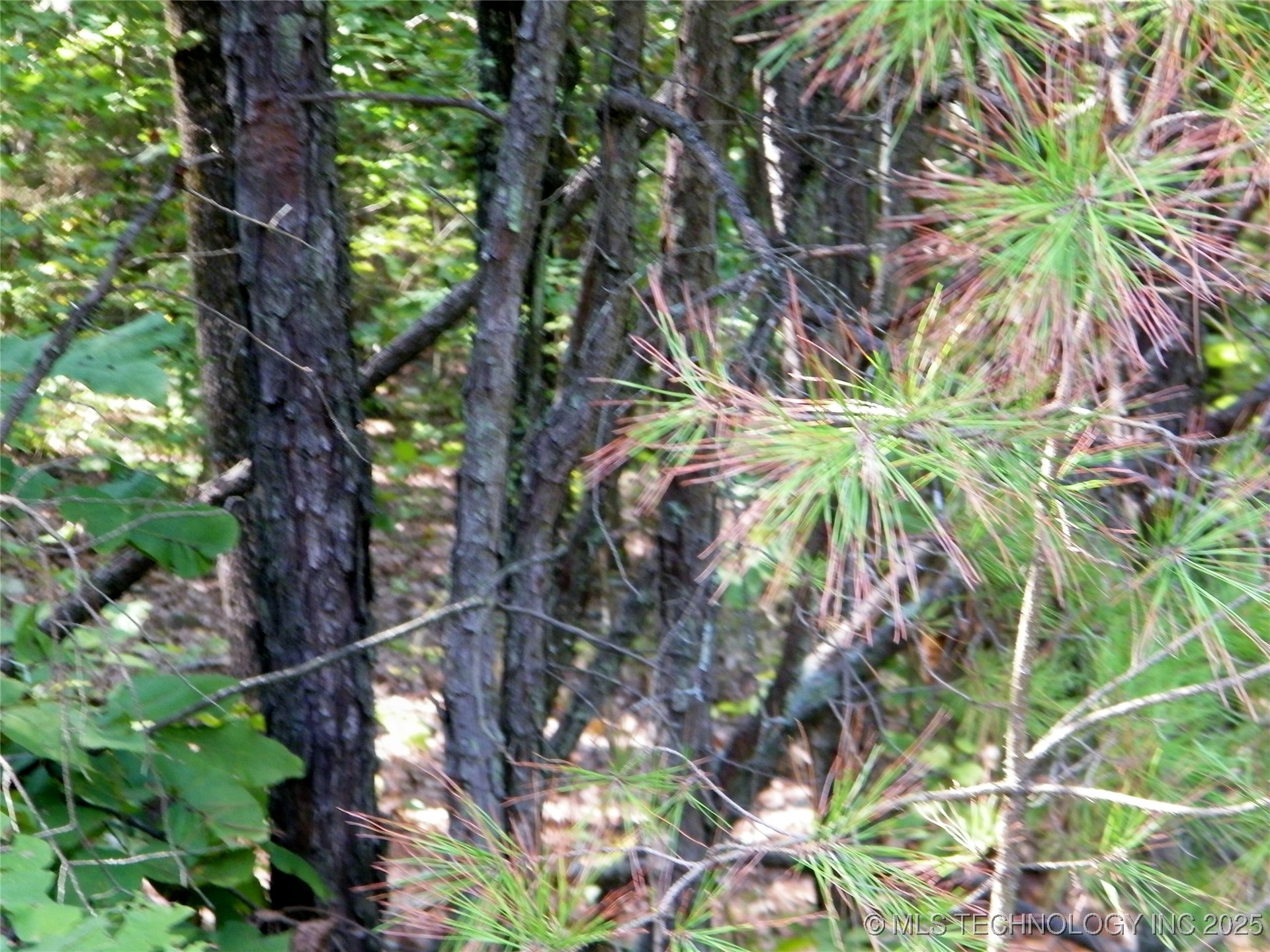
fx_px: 4916
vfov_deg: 11.1
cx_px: 635
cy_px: 476
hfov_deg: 14.7
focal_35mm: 134
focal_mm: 23.9
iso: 160
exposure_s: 1/40
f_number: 4.9
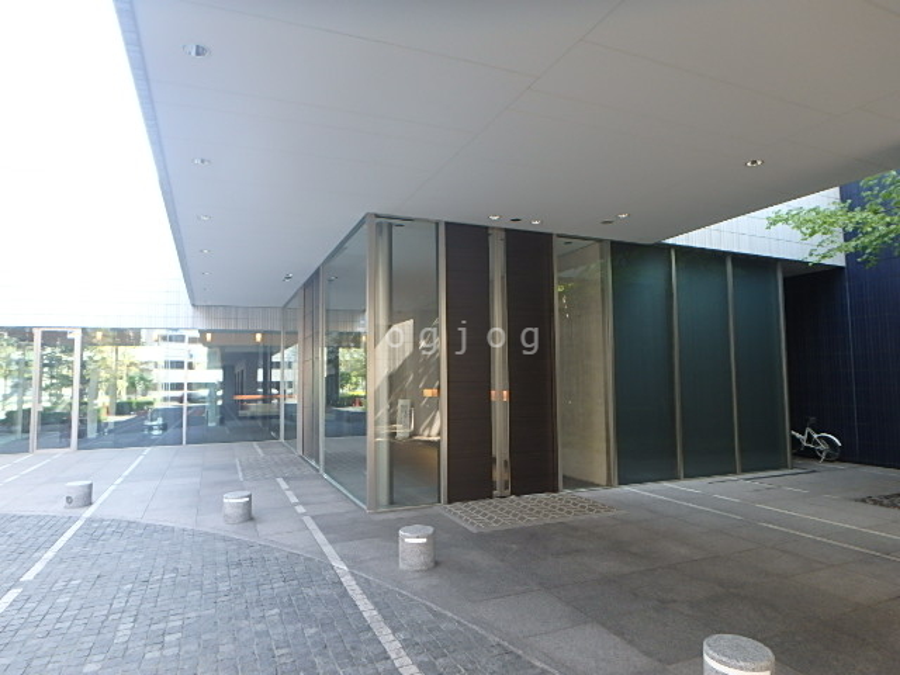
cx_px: 450
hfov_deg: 79.0
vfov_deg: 63.4
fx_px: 546
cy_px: 338
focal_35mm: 21
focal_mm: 3.7
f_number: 3.5
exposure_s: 1/50
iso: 125
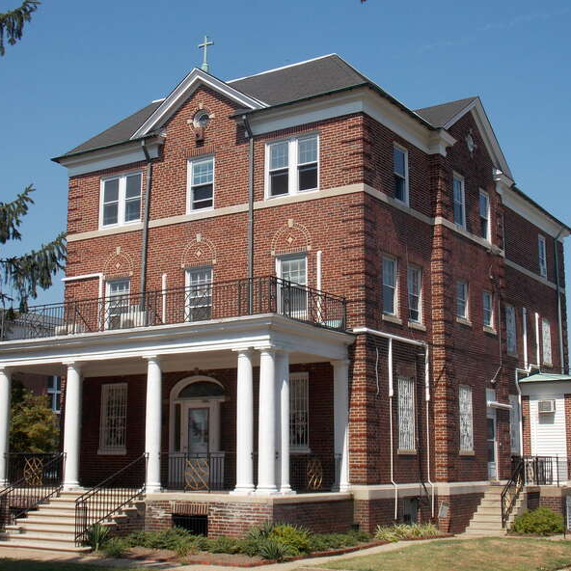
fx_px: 914
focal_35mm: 49
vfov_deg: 34.7
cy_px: 288
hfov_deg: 34.7
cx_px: 284
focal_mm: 7.3
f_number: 3.6
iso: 80
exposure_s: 1/800
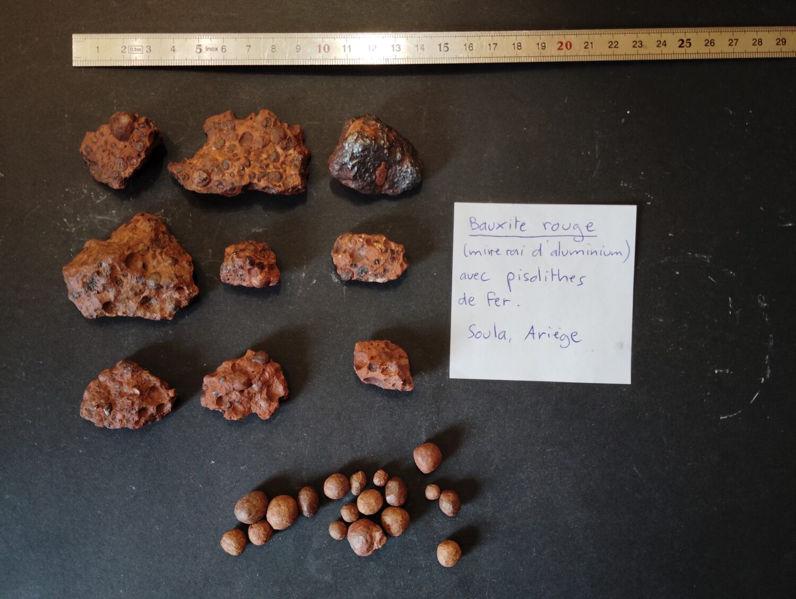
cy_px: 300
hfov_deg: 61.6
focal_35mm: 29
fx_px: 668
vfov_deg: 48.3
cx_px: 398
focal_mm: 4.25
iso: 200
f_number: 1.8
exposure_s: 1/33.3
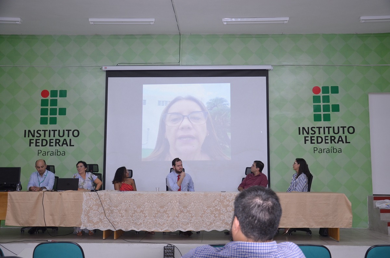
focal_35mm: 38
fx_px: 405
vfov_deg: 35.3
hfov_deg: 51.4
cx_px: 195
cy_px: 129
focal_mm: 25
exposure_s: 1/30
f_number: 4
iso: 450
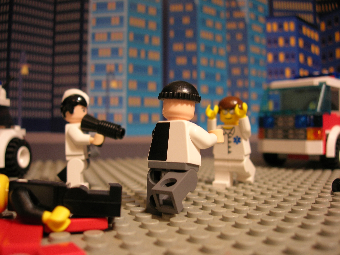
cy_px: 128
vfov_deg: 37.7
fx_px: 373
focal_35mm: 38
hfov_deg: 49.0
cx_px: 170
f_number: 2.8
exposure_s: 1/4.8
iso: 64
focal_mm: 7.8
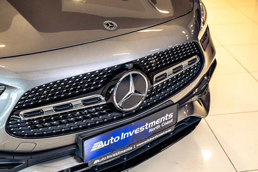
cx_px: 129
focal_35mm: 55
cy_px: 86
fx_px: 394
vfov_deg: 24.6
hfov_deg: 36.2
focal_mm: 55
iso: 640
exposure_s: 1/160
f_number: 4
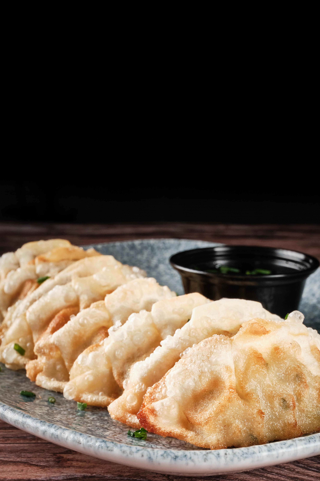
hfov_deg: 21.5
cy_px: 327
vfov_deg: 31.6
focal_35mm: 63
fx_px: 840
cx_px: 204
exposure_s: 1/125
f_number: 11
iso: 400
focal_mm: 30
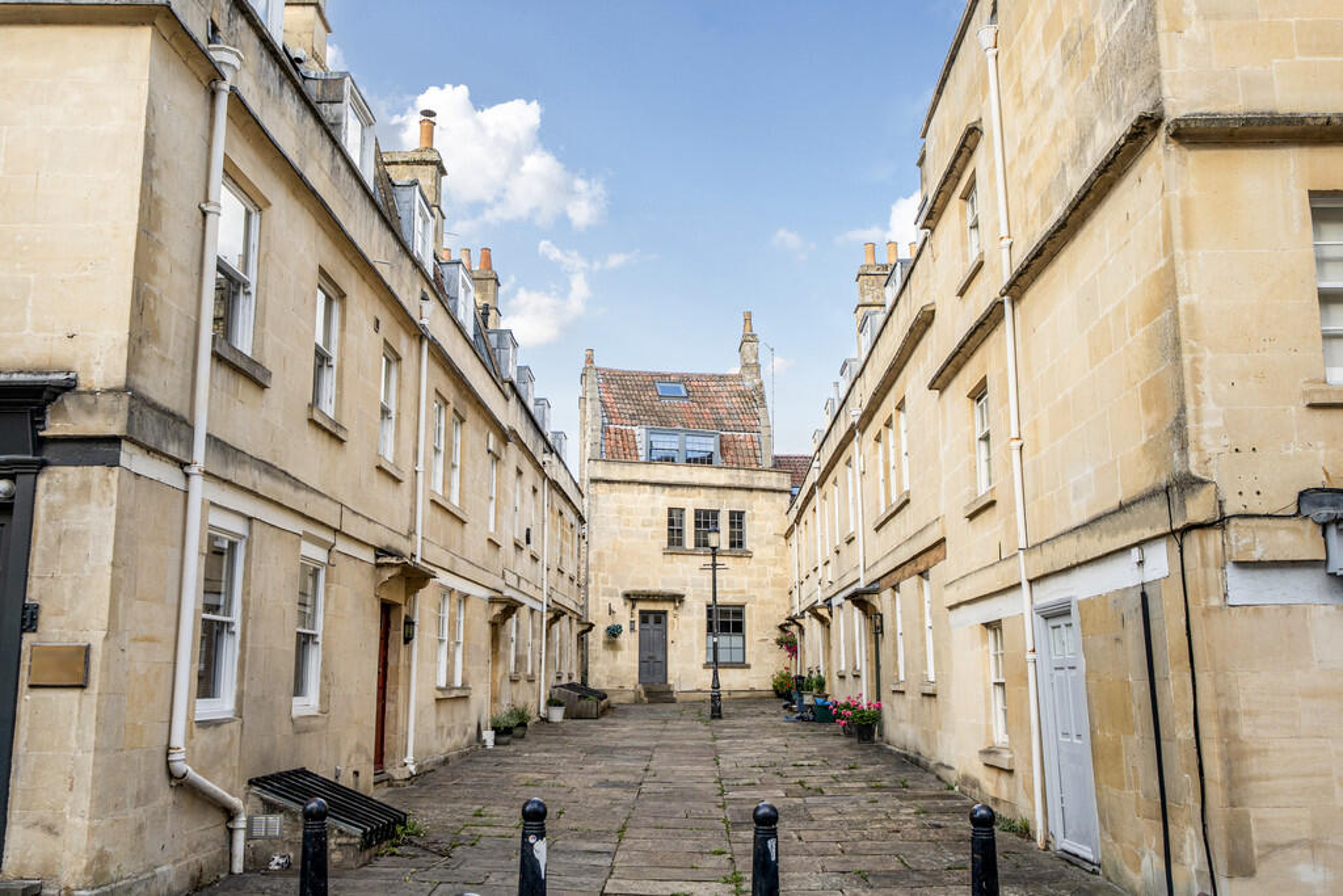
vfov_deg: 40.0
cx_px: 672
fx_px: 1231
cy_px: 448
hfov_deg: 57.2
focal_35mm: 33
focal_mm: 22
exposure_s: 1/200
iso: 400
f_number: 8
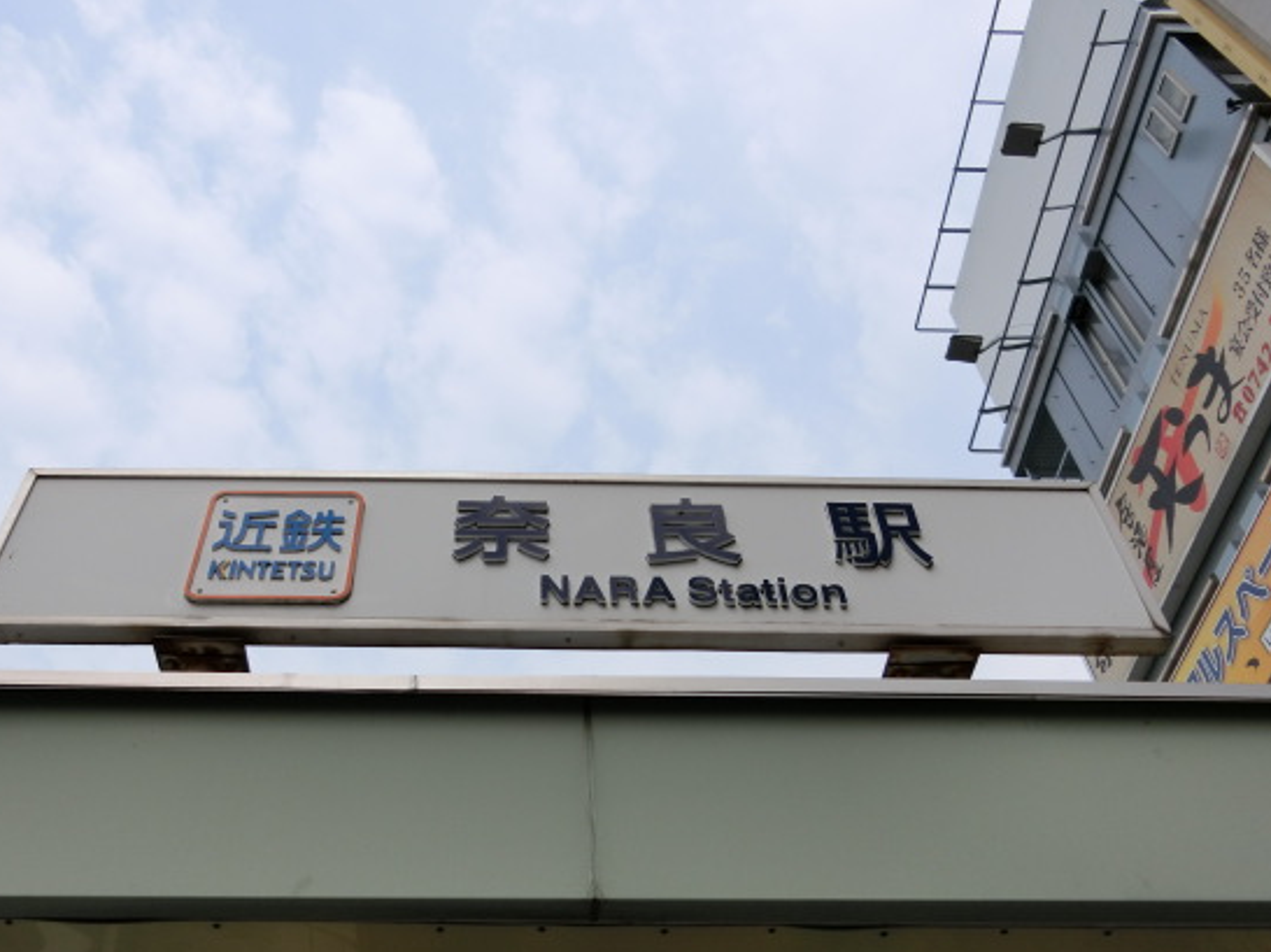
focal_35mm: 34
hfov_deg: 53.8
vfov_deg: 41.7
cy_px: 517
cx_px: 542
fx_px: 1248
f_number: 7.4
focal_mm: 5.2
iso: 80
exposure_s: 1/320
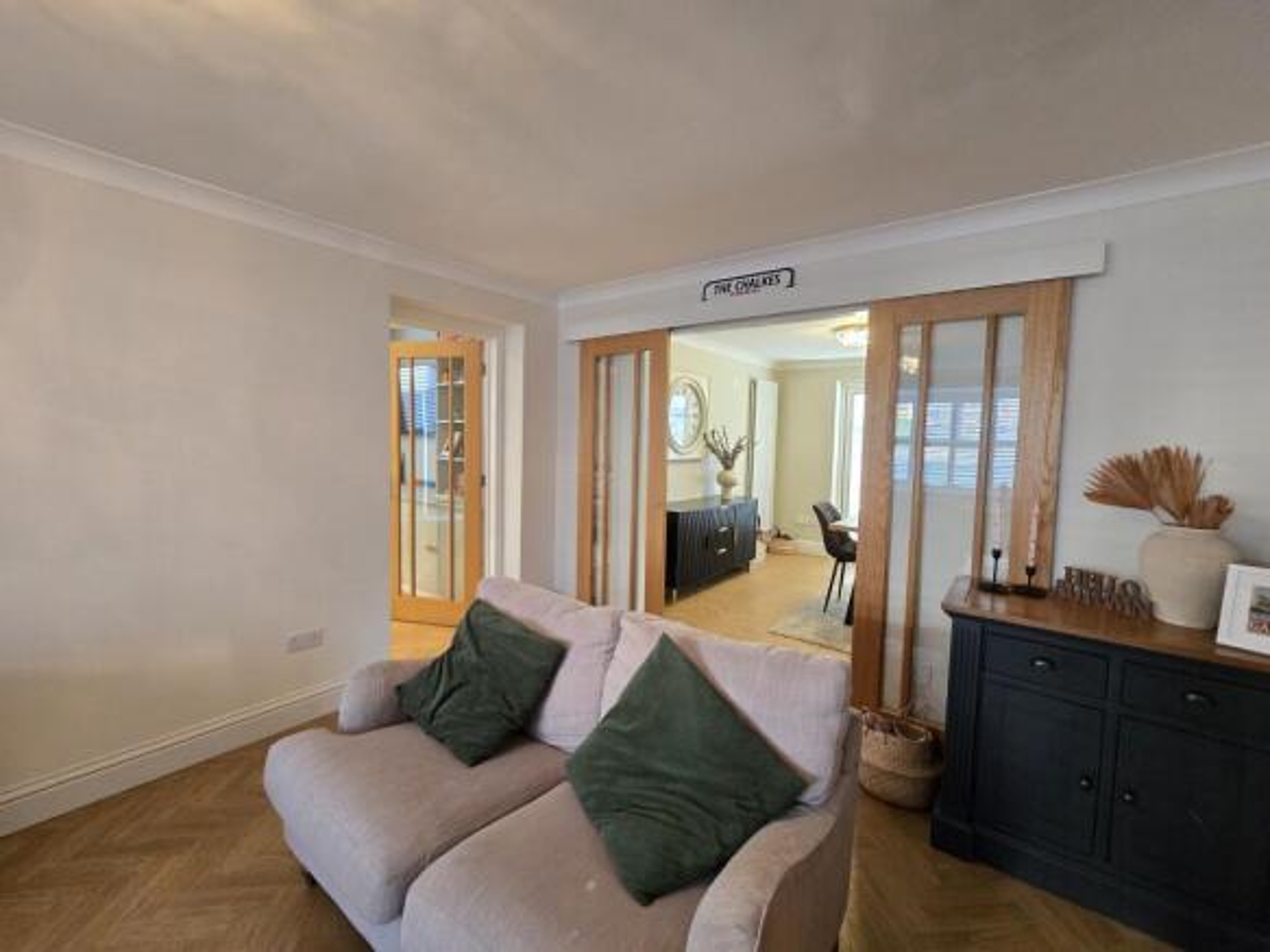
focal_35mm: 13
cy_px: 476
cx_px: 635
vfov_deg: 89.9
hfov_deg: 106.2
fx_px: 477
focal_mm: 2.2
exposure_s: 1/50
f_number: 2.2
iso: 500
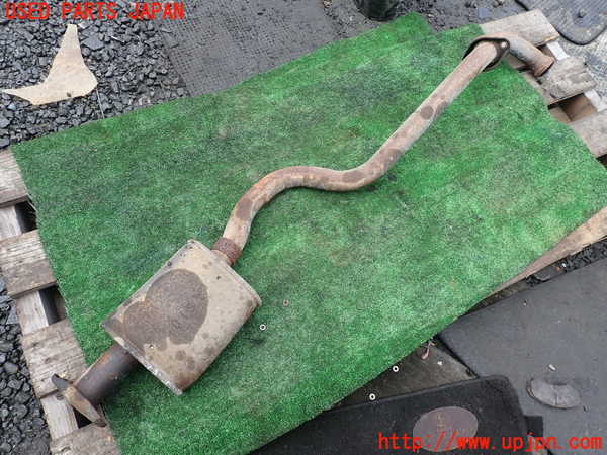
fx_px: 438
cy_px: 228
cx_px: 304
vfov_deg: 54.9
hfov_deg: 69.4
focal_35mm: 25
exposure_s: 1/320
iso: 100
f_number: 2.8
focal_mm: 4.5
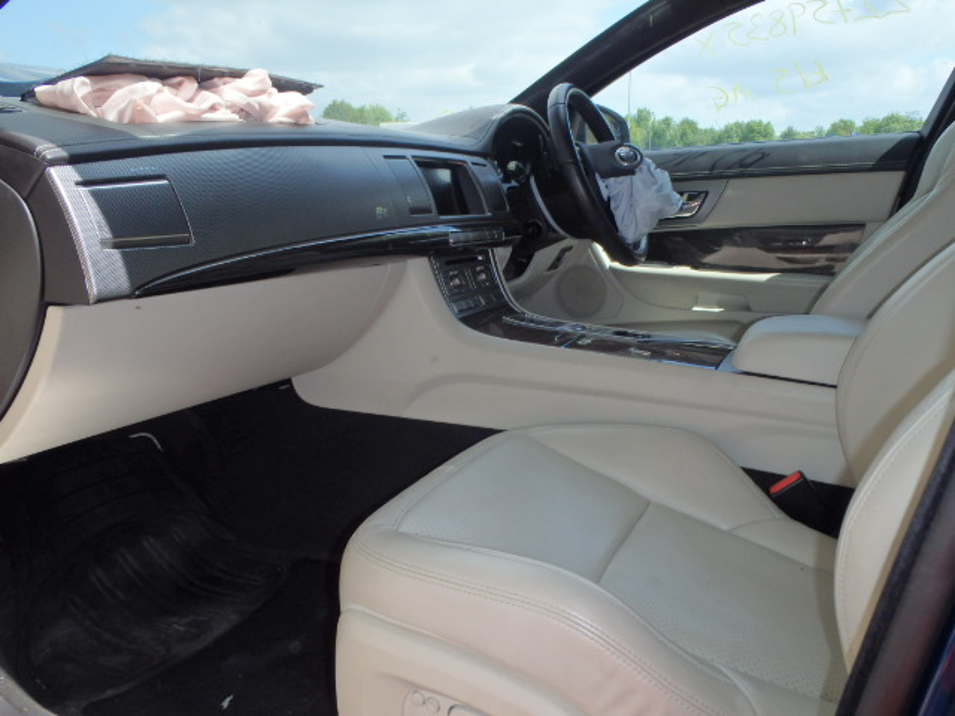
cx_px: 478
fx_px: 772
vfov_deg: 49.7
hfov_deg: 63.4
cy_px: 358
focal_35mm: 28
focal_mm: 5
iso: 125
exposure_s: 1/500
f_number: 3.9
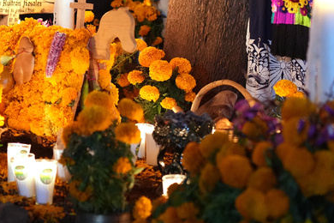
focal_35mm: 92
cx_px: 98
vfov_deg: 14.5
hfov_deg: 22.0
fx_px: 853
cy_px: -32
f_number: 1.6
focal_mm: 35
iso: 4000
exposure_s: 1/30
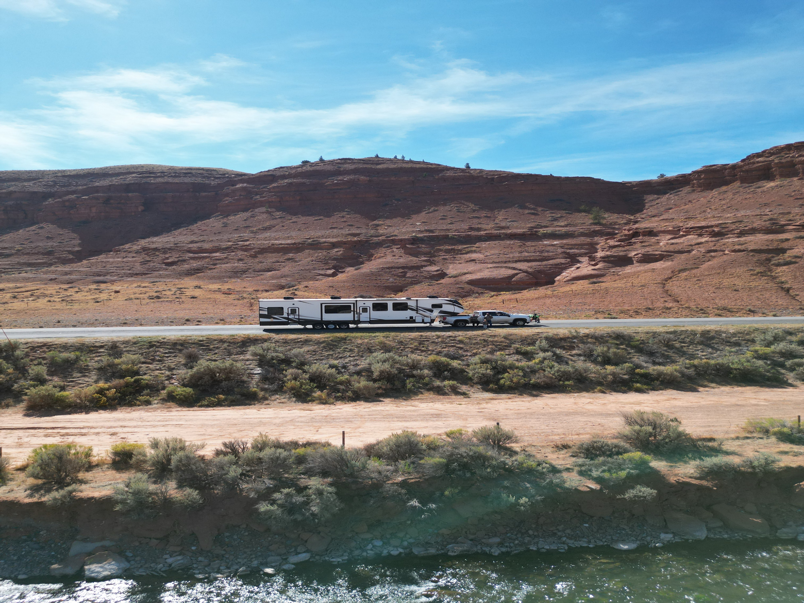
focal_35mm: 24
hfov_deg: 71.6
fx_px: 557
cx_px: 402
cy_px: 302
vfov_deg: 56.8
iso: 150
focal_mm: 6.72
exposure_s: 1/3000
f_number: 1.7
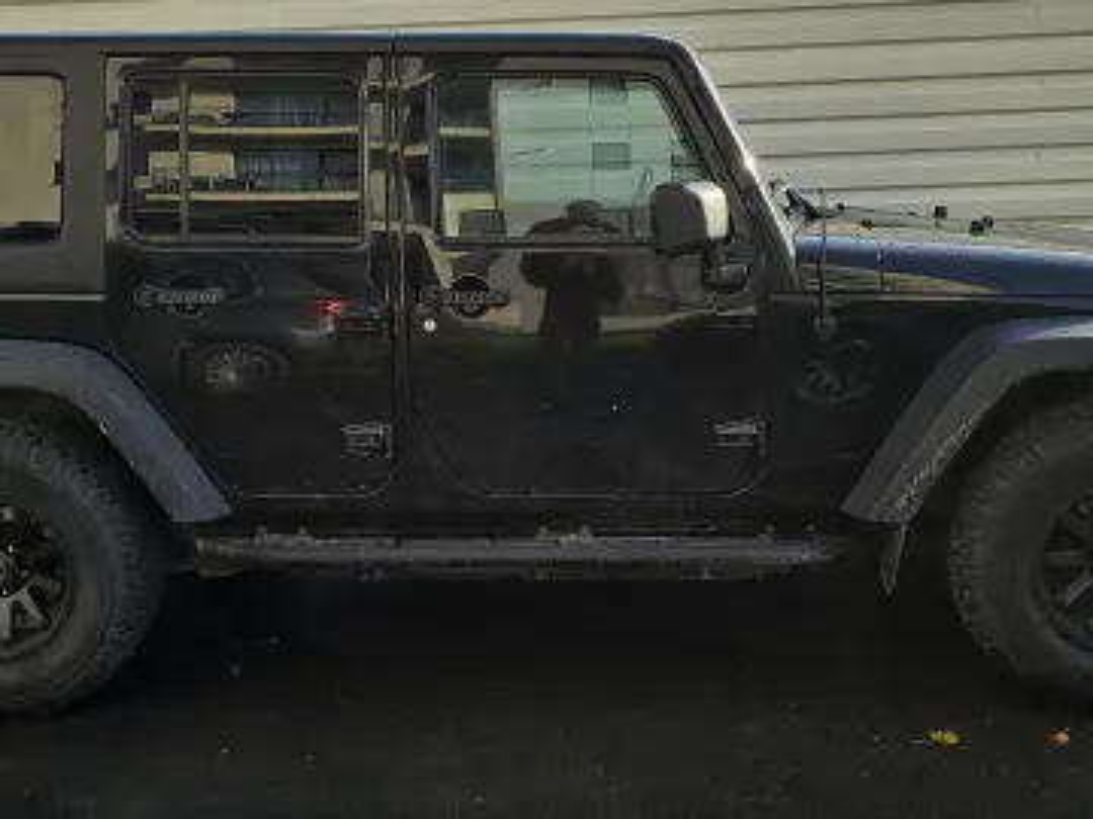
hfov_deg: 71.6
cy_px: 410
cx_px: 546
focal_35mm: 24
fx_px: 758
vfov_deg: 56.8
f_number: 1.8
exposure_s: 1/2500
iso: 50
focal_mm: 5
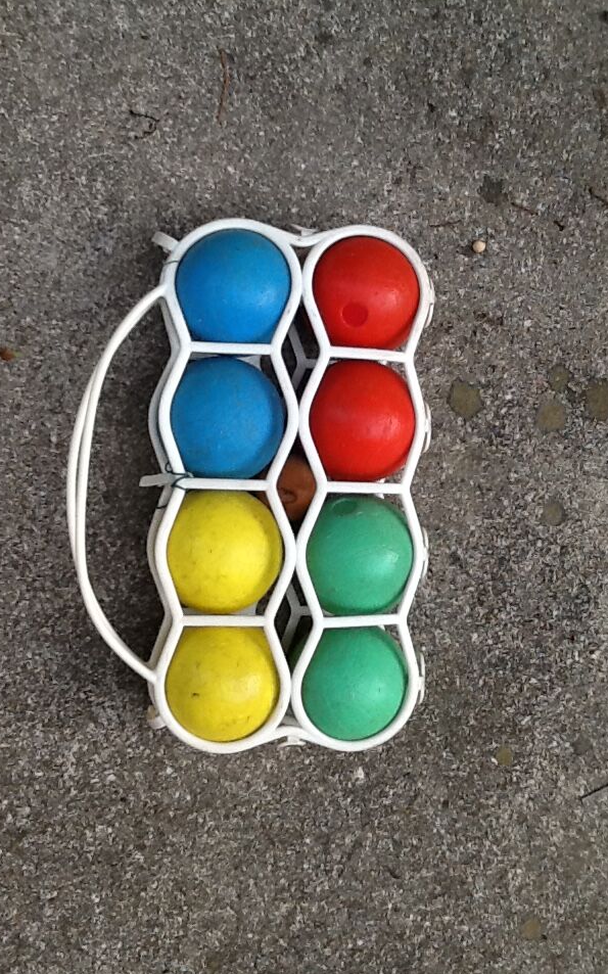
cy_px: 488
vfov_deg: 42.7
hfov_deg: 27.4
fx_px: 1247
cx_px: 327
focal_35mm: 47
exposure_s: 1/154
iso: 40
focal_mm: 2.03
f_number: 2.4
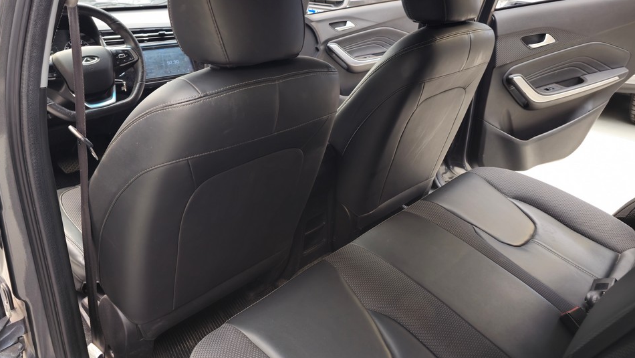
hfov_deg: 69.8
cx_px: 296
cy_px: 137
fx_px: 455
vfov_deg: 42.6
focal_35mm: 27
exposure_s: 1/60
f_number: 1.7
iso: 64
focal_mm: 6.3
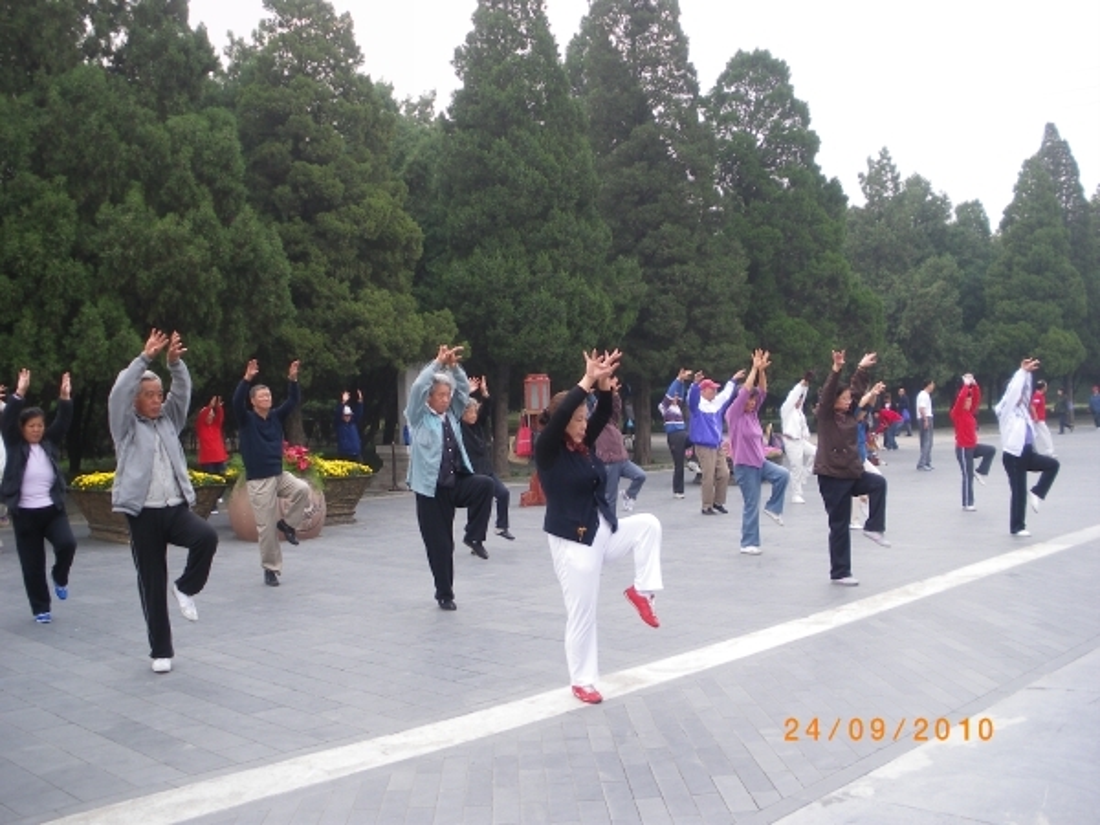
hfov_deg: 51.4
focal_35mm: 36
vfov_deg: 39.7
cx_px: 550
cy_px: 412
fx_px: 1144
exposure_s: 1/50
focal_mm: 6.3
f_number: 3.5
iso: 80
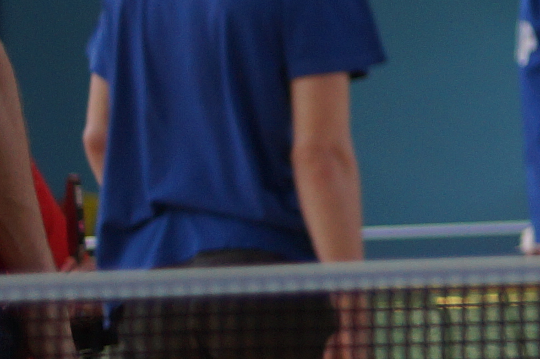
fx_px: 8755
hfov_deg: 3.5
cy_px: -230
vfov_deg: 2.3
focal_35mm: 584
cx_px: 1280
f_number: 4
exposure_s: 1/160
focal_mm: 70
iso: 200
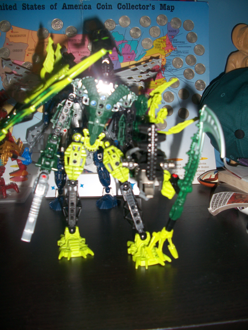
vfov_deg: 52.6
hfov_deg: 40.7
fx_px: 334
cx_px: 124
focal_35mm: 35
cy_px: 165
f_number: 3.1
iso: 80
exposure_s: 1/30
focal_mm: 6.3
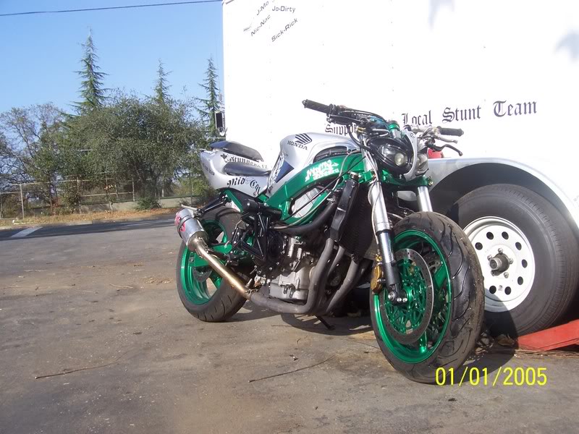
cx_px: 290
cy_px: 217
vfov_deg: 41.8
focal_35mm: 34
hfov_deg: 54.0
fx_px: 569
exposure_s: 1/350
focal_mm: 5.6
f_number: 5.6
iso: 80
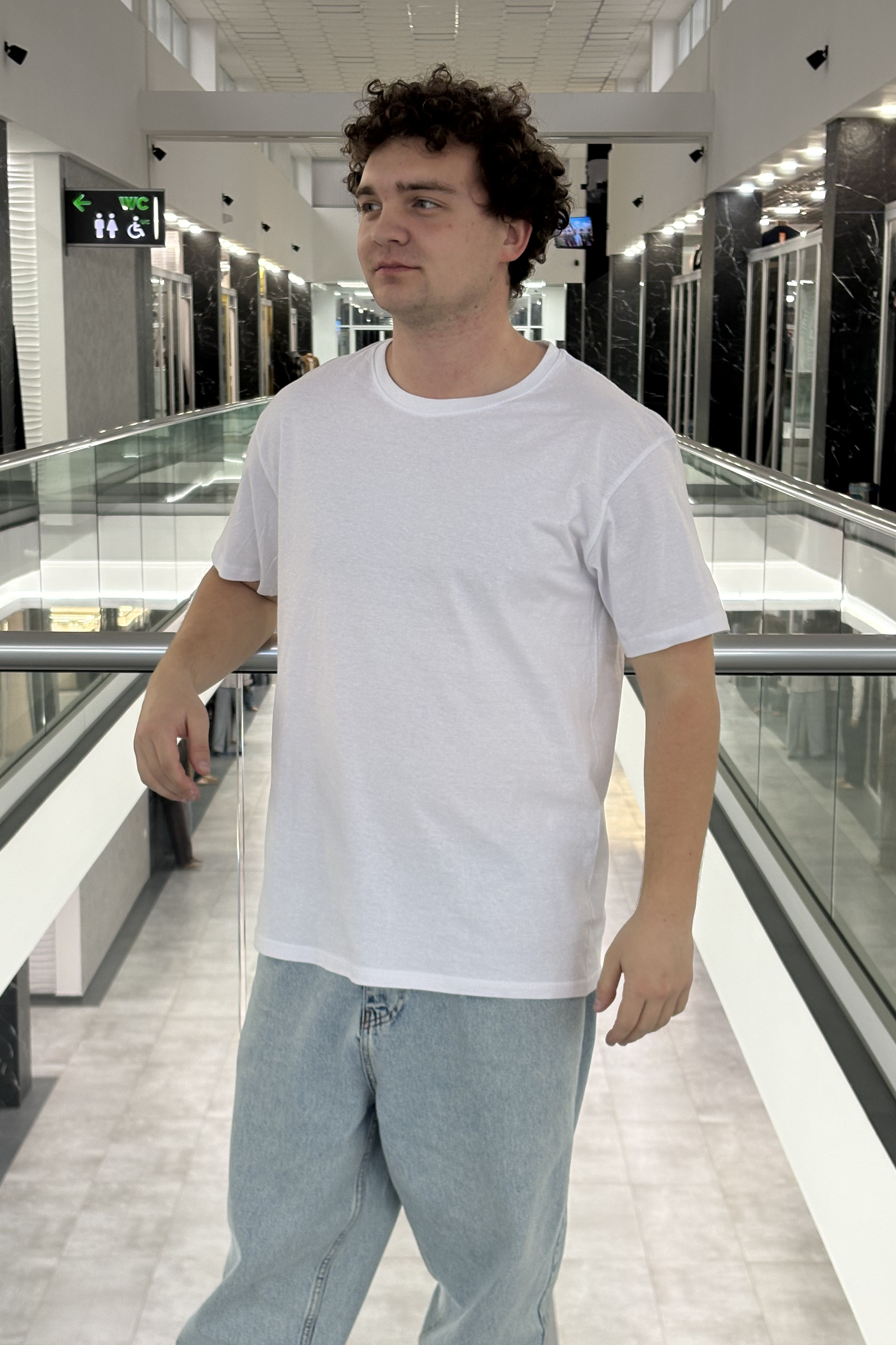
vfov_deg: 35.0
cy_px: 707
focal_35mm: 57
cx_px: 438
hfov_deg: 23.8
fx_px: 2128
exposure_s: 1/60
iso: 50
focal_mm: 5.96
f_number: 1.6
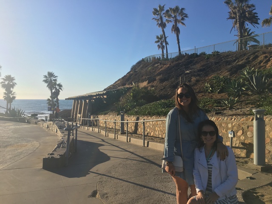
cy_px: 102
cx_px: 136
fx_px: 228
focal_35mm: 29
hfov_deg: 61.7
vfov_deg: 48.2
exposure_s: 1/1221
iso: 25
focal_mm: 4.15
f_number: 2.2
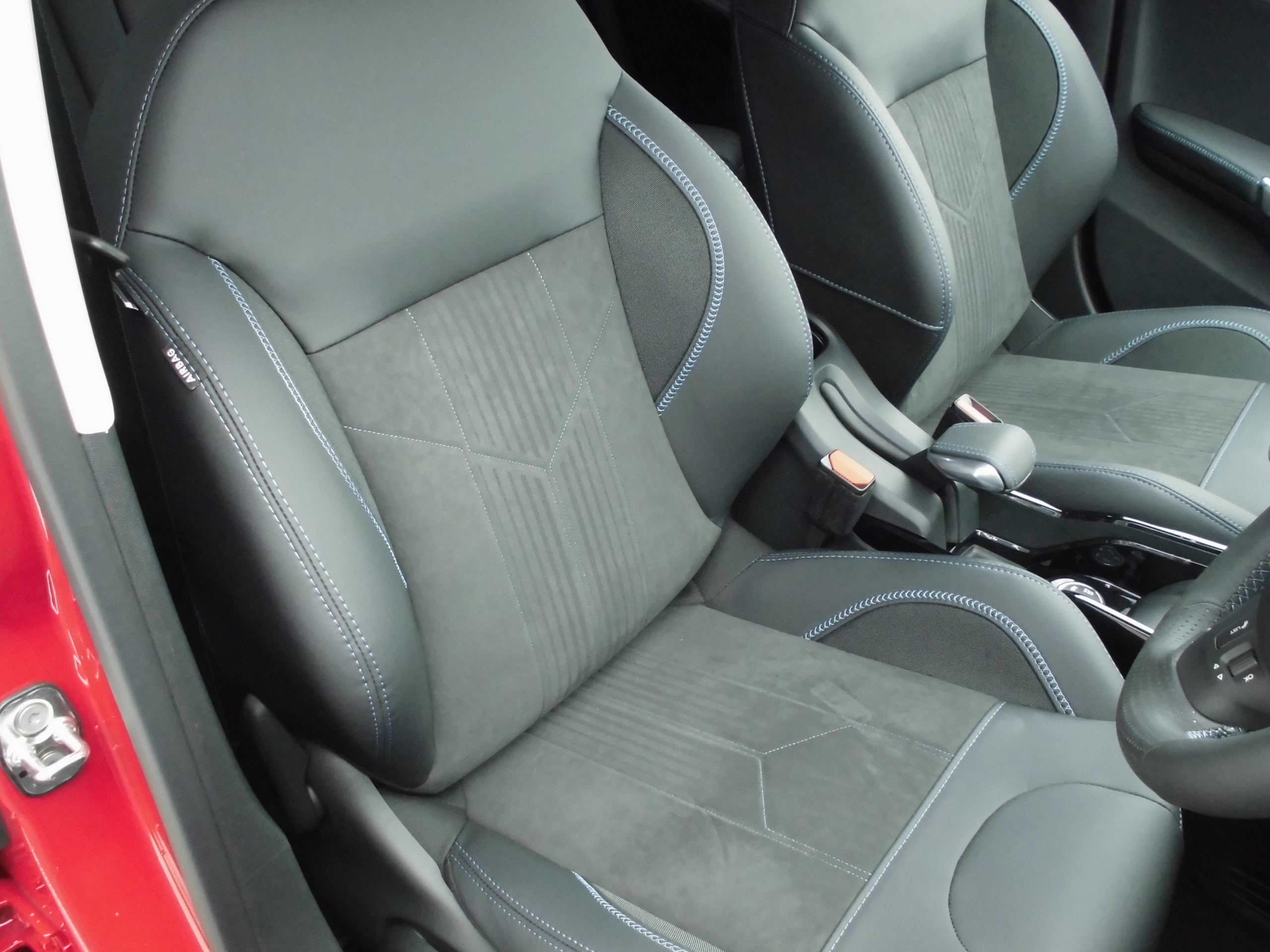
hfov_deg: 61.7
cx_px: 635
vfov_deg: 48.2
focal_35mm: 29
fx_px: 1064
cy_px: 476
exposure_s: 1/15
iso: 400
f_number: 3.7
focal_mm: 5.3
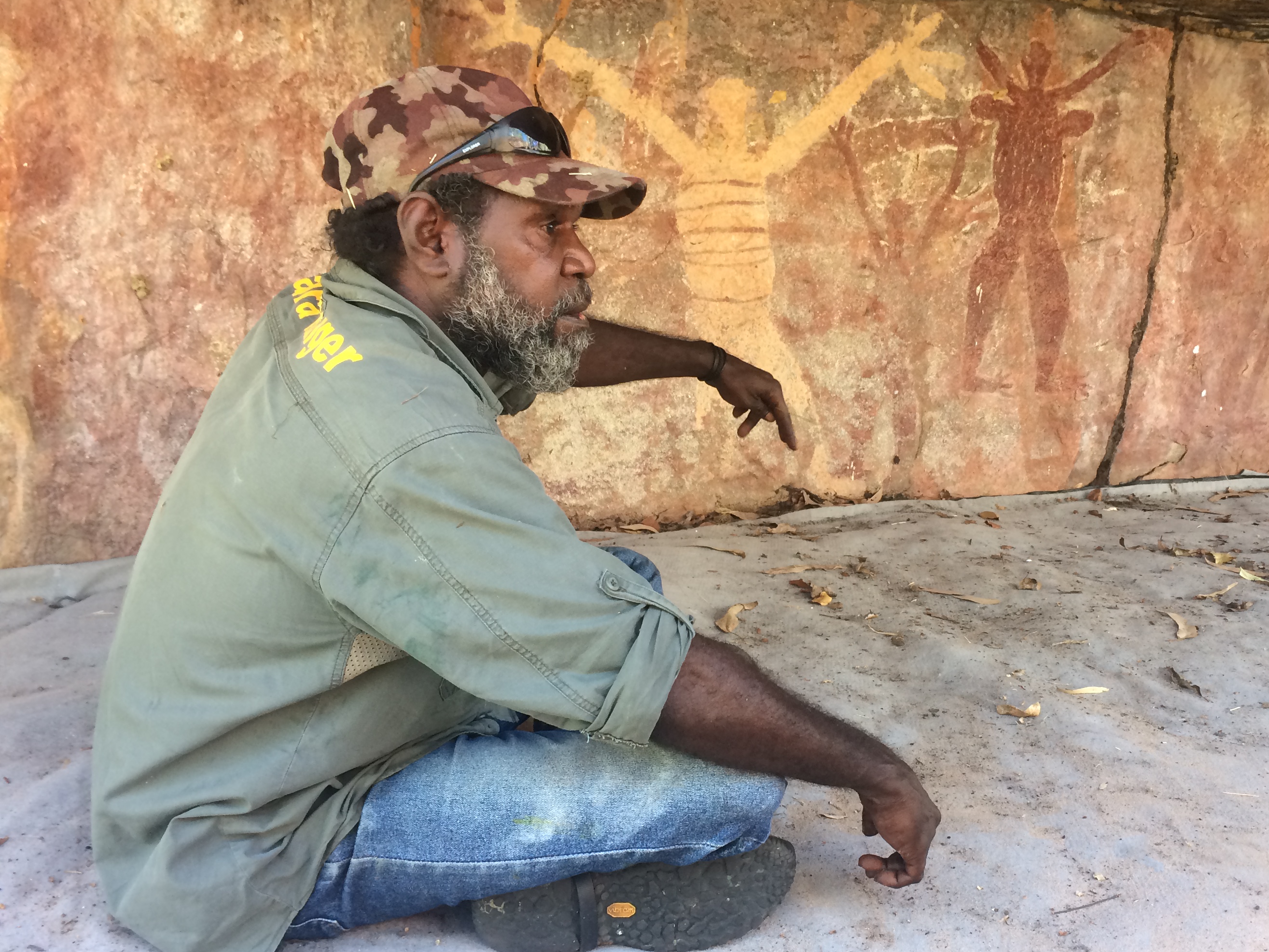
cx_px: 787
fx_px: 1320
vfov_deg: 39.6
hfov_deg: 50.9
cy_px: 517
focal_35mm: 36
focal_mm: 4.15
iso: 40
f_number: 2.2
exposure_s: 1/33
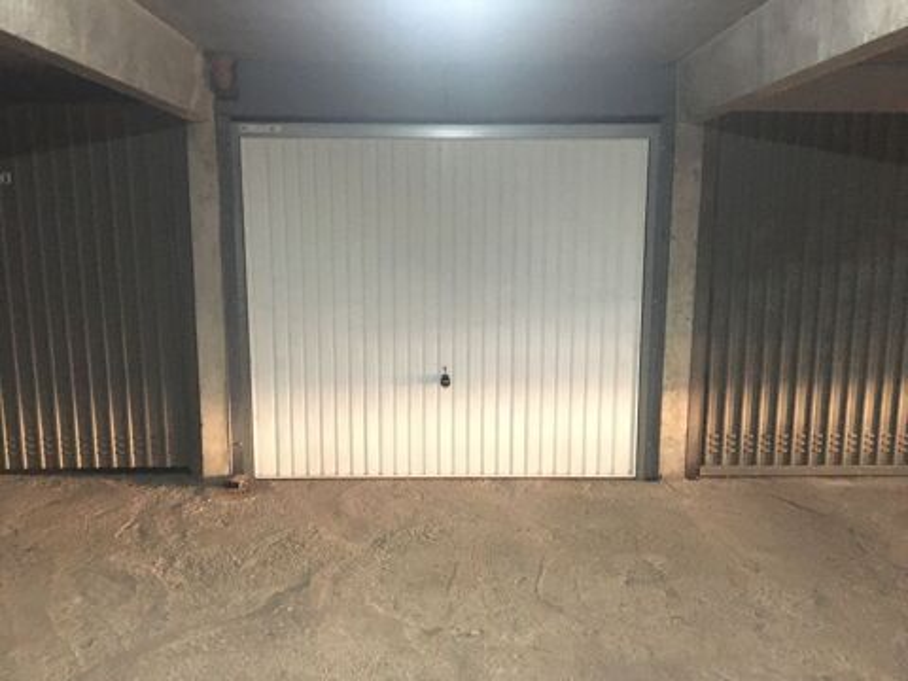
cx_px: 454
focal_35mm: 29
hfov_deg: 61.7
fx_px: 761
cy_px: 340
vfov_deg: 48.2
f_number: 2.2
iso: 320
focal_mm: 4.15
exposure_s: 1/17
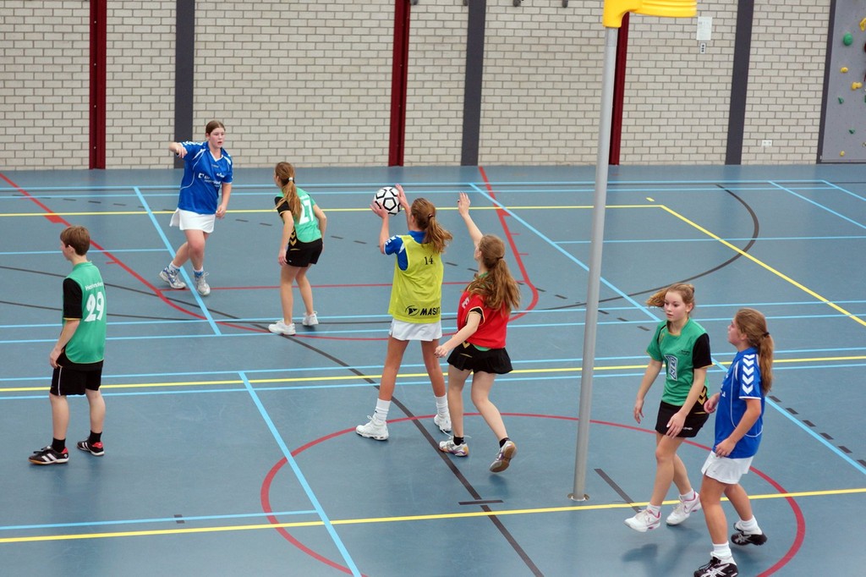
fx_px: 1803
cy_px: 288
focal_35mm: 75
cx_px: 433
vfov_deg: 18.2
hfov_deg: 27.0
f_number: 2
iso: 640
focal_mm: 50
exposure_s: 1/250
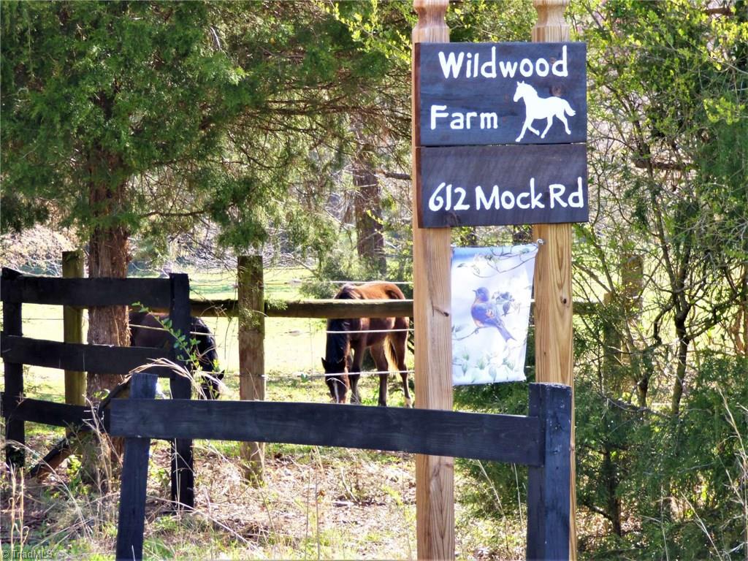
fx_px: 2852
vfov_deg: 11.2
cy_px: 280
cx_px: 374
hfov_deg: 14.9
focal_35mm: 132
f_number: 5.1
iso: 100
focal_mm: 21.43
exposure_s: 1/80
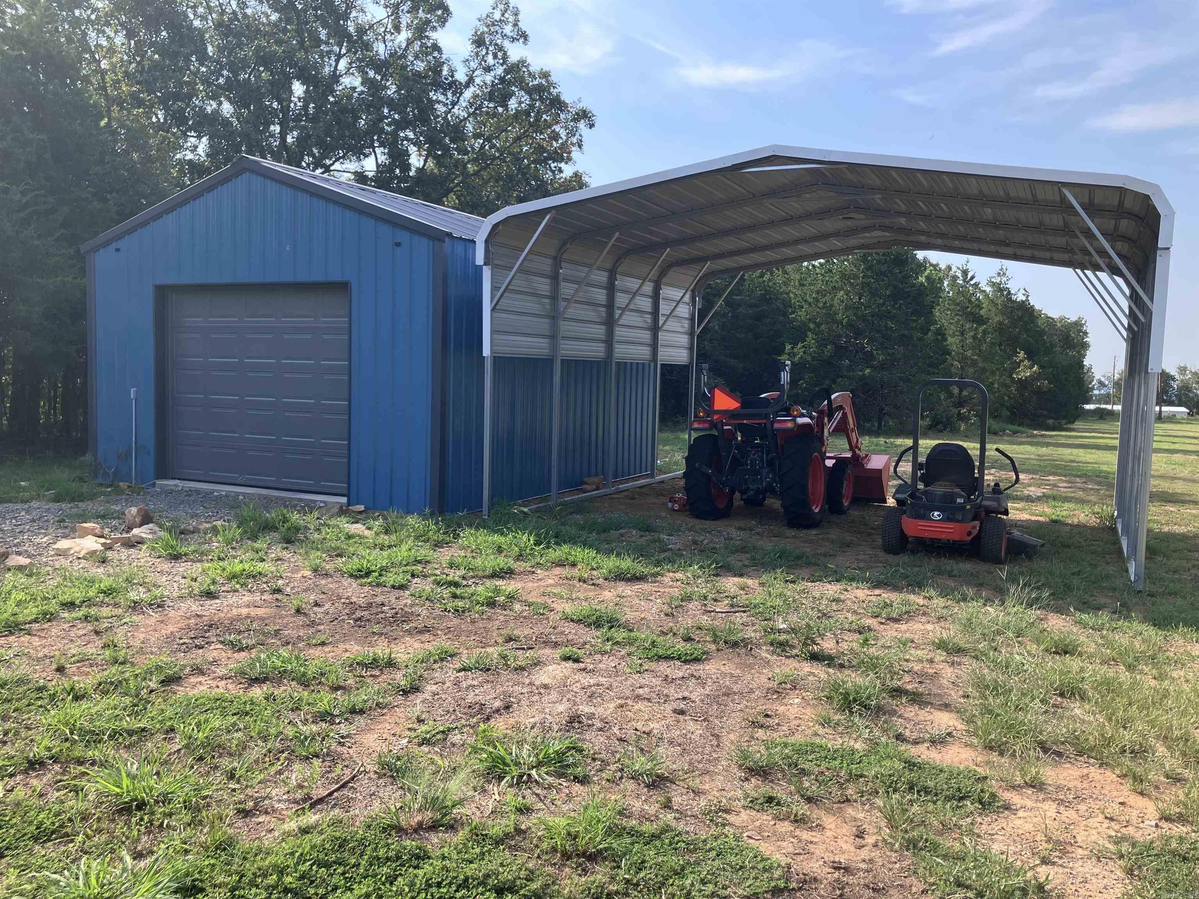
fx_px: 970
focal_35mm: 28
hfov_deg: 63.4
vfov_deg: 49.7
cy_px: 450
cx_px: 600
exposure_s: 1/704
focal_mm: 3.99
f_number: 1.8
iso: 32
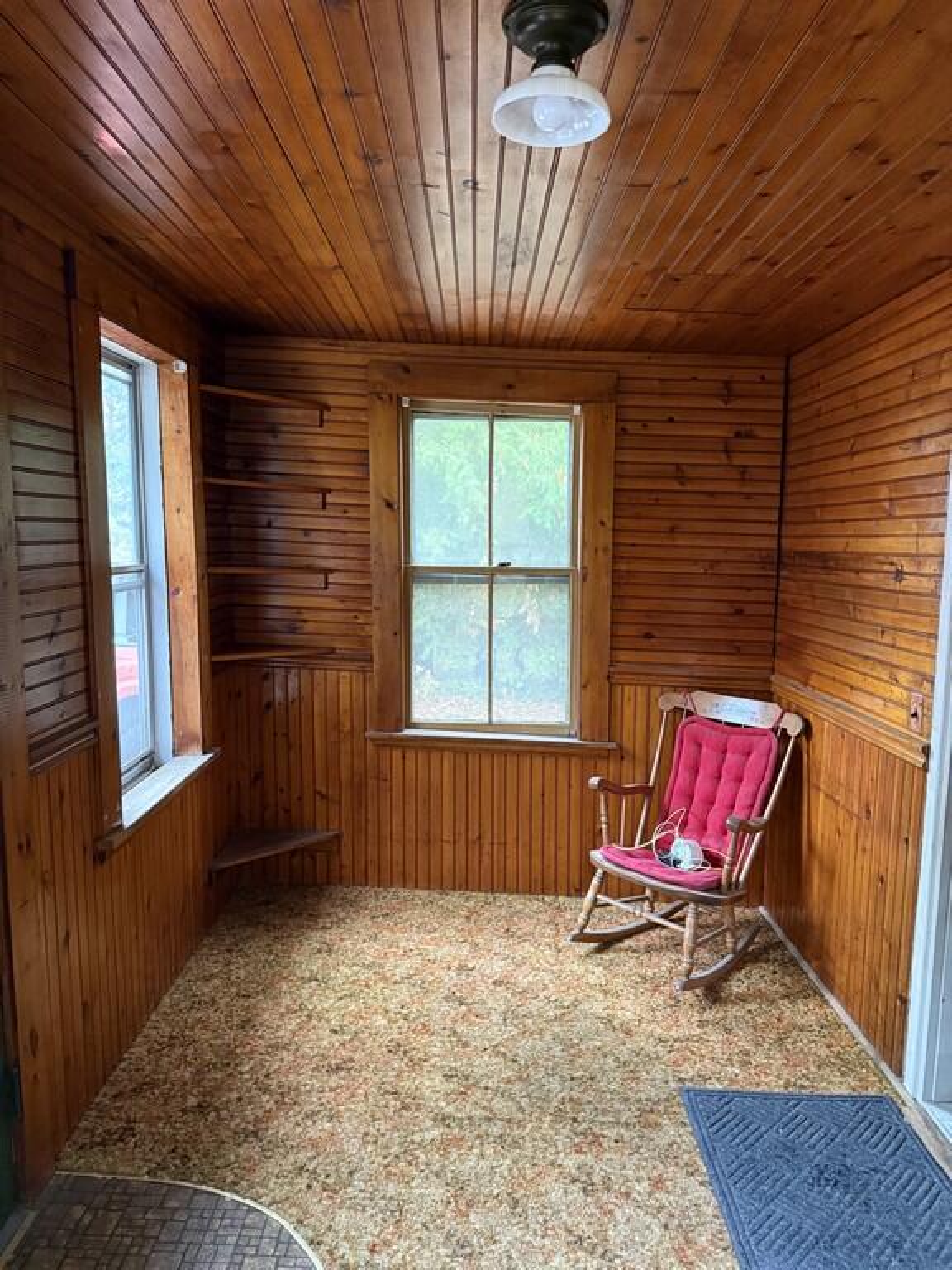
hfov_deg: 56.8
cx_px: 476
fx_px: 880
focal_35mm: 24
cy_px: 635
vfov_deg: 71.6
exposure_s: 1/56
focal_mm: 6.76
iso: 800
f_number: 1.78
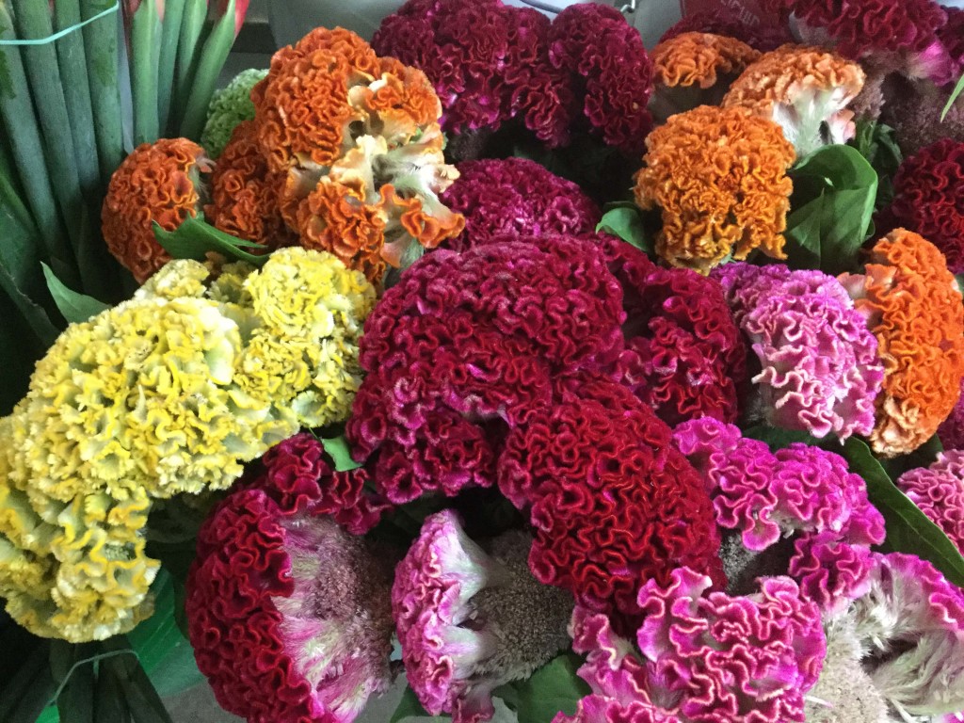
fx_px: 863
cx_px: 482
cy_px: 362
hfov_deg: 58.4
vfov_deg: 45.4
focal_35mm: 31
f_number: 2.4
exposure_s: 1/15
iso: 320
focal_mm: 3.3
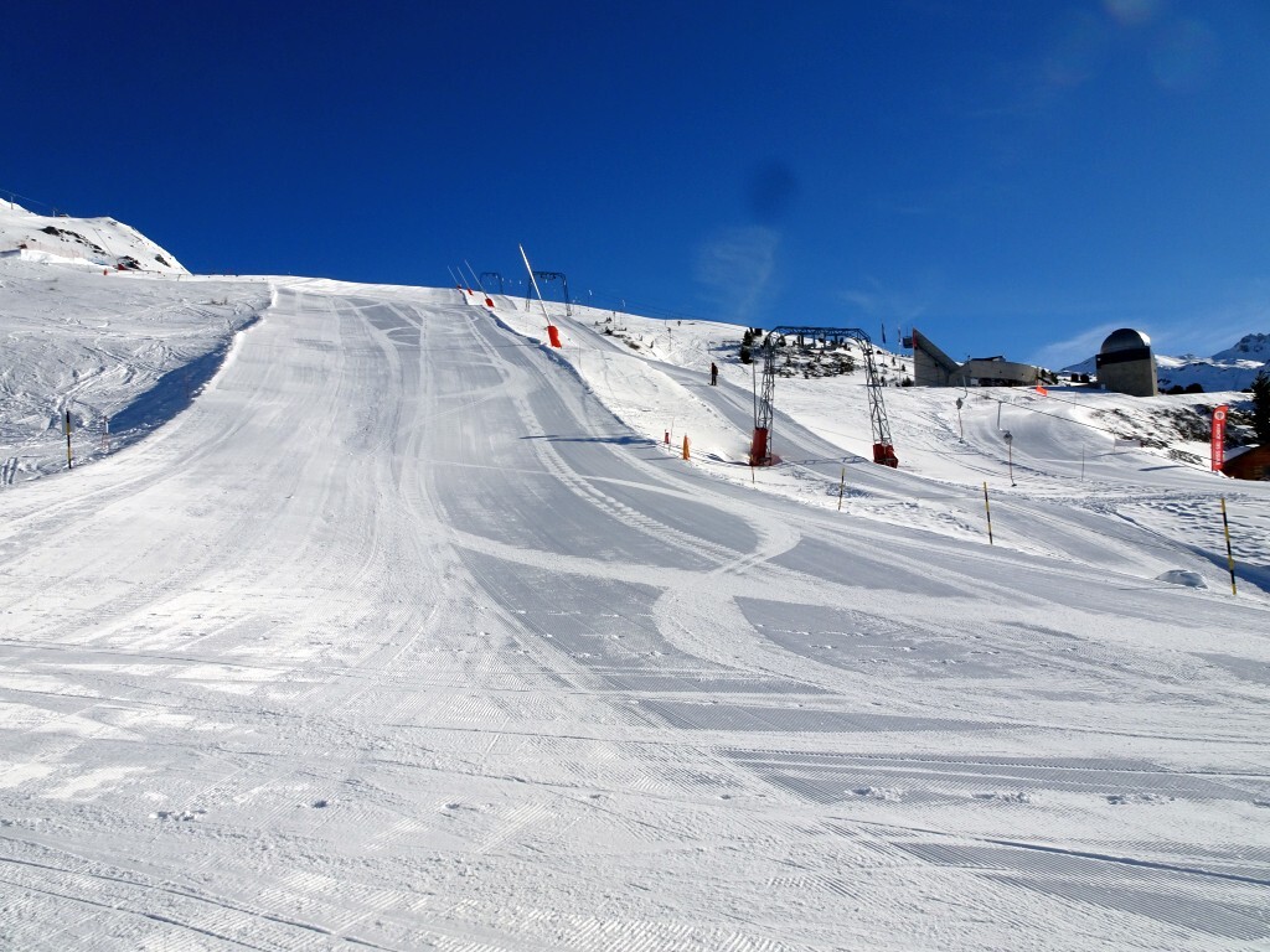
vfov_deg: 56.8
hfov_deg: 71.6
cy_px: 476
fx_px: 881
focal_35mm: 24
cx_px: 635
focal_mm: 4.1
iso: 80
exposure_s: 1/2000
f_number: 4.5
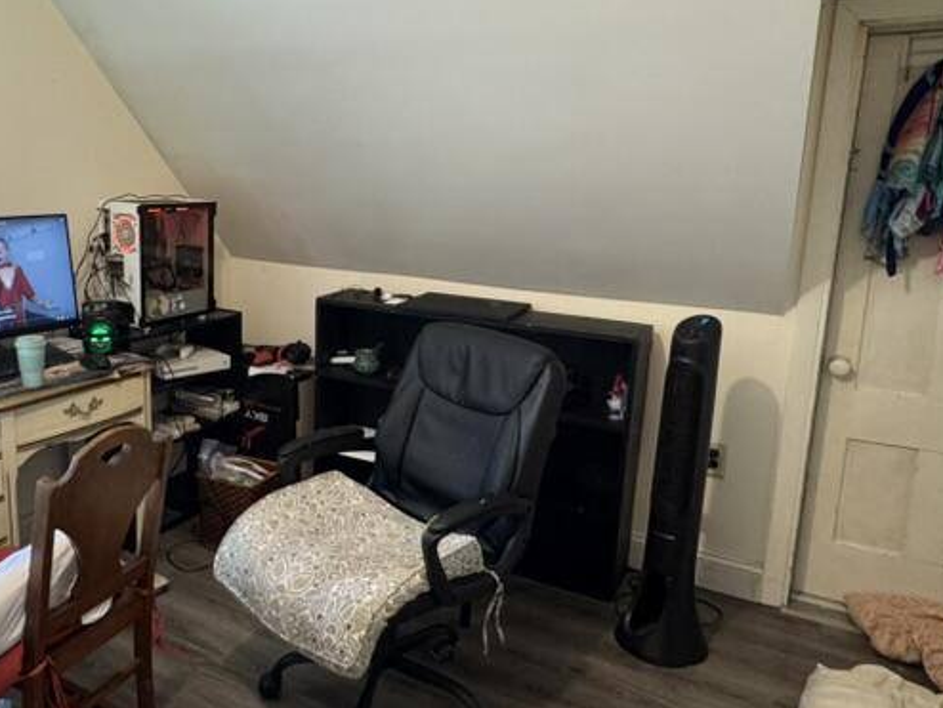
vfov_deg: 48.2
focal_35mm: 29
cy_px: 330
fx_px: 790
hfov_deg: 60.4
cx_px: 326
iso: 500
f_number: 2.2
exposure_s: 1/60
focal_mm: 2.22
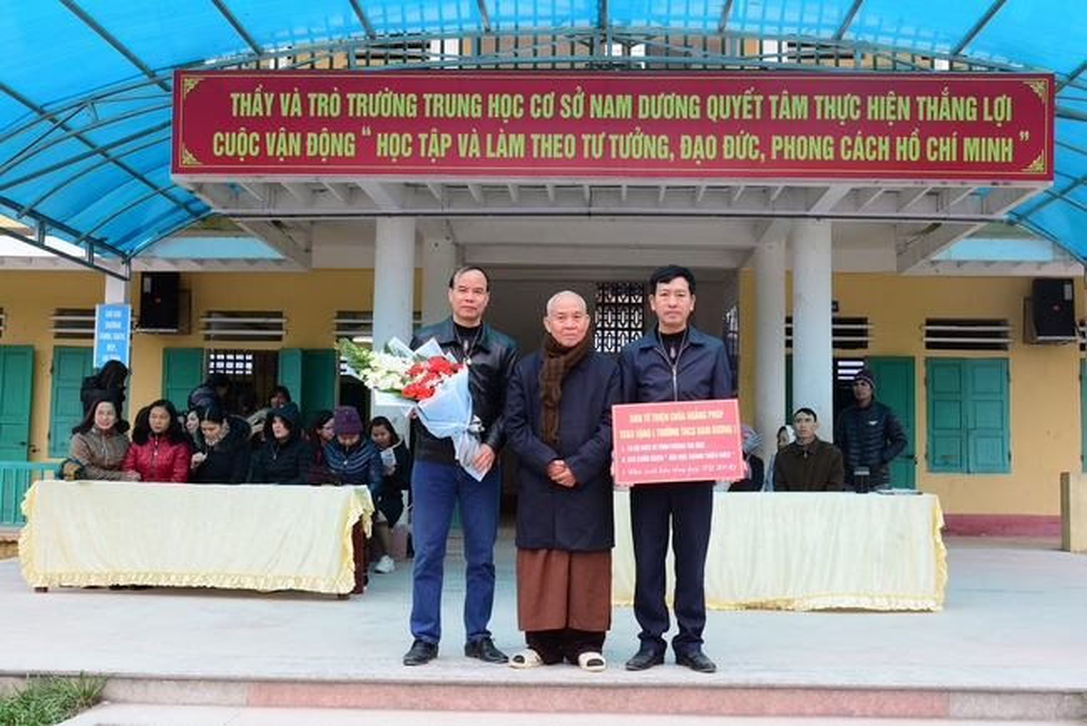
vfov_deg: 35.1
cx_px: 544
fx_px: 1148
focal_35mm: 38
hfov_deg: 50.7
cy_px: 363
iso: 320
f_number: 6.3
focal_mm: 38
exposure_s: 1/100
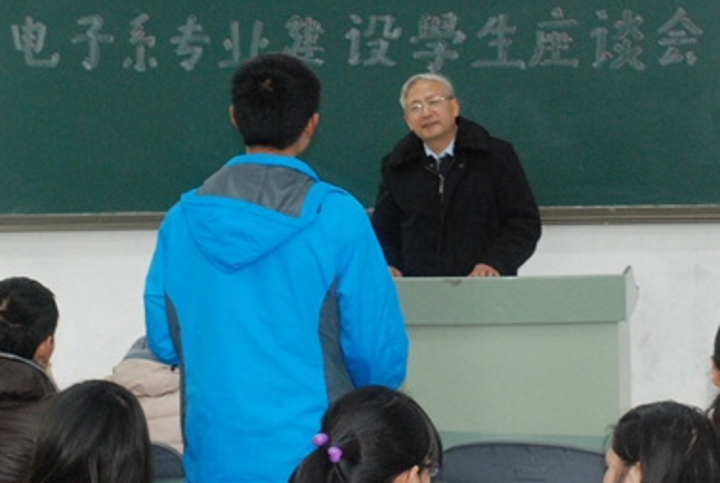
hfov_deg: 19.4
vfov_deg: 13.1
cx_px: 472
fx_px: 2104
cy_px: 113
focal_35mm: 105
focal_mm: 44
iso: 1600
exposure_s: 1/60
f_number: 5.6
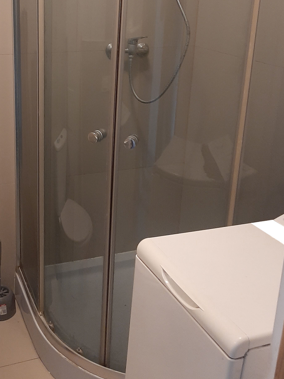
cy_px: 123
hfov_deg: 32.7
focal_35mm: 43
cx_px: 60
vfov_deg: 43.2
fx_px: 470
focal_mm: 3.93
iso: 200
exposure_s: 1/25
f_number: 1.7
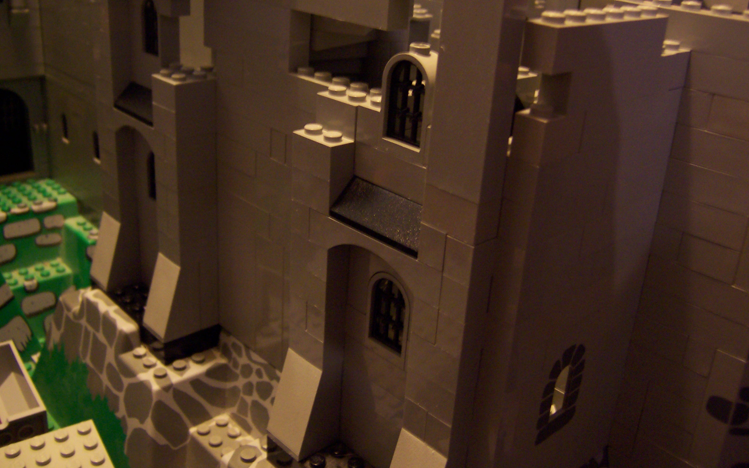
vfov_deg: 35.2
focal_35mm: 36
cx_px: 368
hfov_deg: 54.0
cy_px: 184
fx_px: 735
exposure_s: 1/8
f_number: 2.8
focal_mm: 5.5
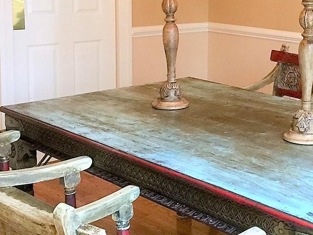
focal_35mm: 68
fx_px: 615
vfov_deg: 21.4
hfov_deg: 27.5
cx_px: 281
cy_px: 50
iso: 125
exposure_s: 1/10
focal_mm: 4.15
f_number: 2.2
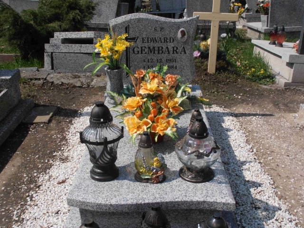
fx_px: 386
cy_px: 114
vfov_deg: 32.9
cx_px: 152
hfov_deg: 42.9
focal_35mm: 44
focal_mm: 7.87
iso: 80
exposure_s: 1/1250
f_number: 4.2
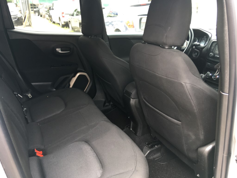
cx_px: 118
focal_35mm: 29
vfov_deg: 48.2
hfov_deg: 61.7
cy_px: 89
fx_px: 199
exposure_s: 1/60
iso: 32
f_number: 2.2
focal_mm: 4.15
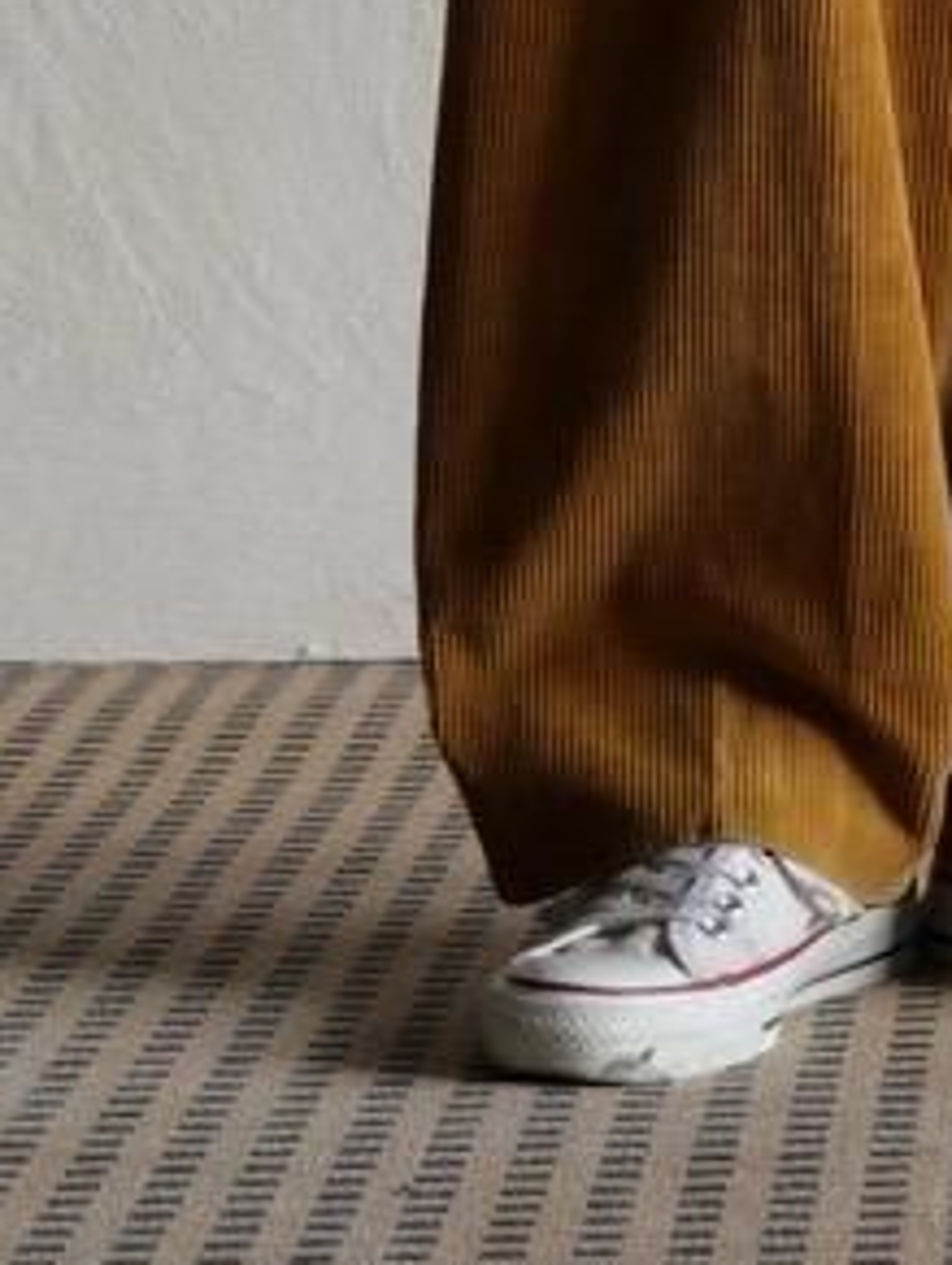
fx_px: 9001
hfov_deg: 6.0
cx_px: 969
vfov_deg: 7.9
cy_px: -467
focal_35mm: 246
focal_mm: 42
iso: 1250
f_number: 3.9
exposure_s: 1/100
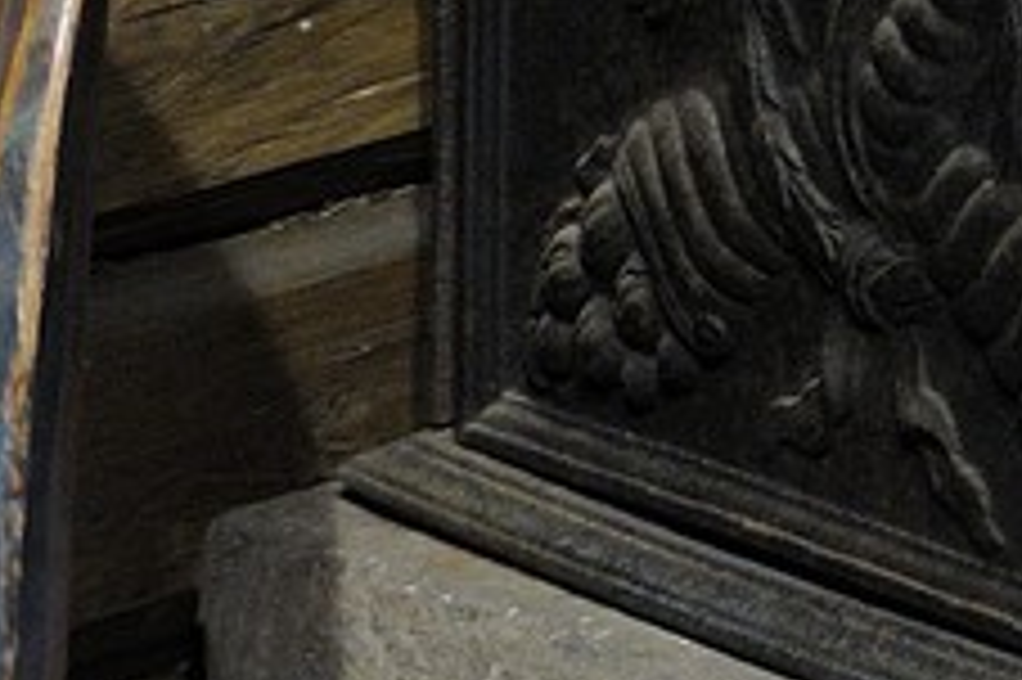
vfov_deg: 6.3
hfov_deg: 8.3
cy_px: -1432
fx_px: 5588
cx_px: 3345
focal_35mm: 197
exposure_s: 1/10
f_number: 4
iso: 1600
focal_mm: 28
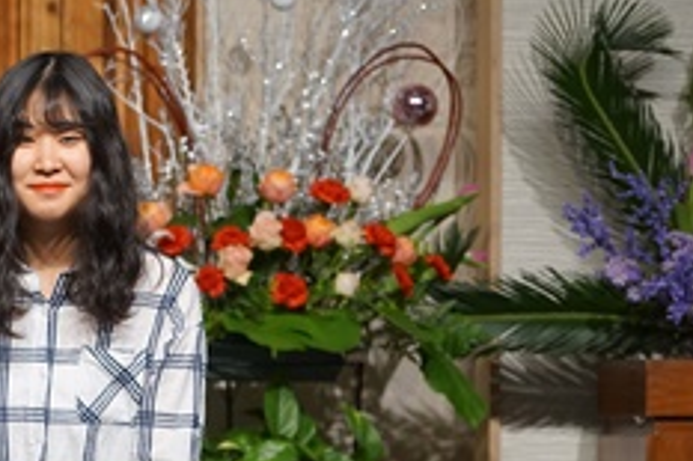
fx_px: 7194
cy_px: 381
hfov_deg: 5.5
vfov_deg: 3.7
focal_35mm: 374
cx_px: -229
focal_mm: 132
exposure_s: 1/80
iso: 800
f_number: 4
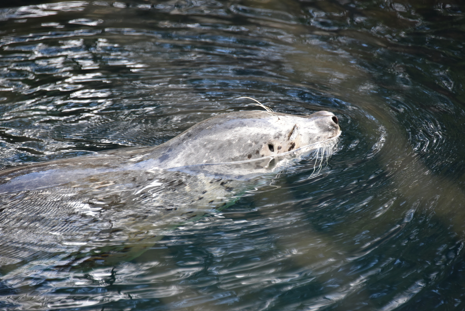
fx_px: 3928
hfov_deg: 6.8
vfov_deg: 4.5
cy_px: 154
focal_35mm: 304
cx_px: 231
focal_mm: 300
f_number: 5.6
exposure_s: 1/640
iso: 1250
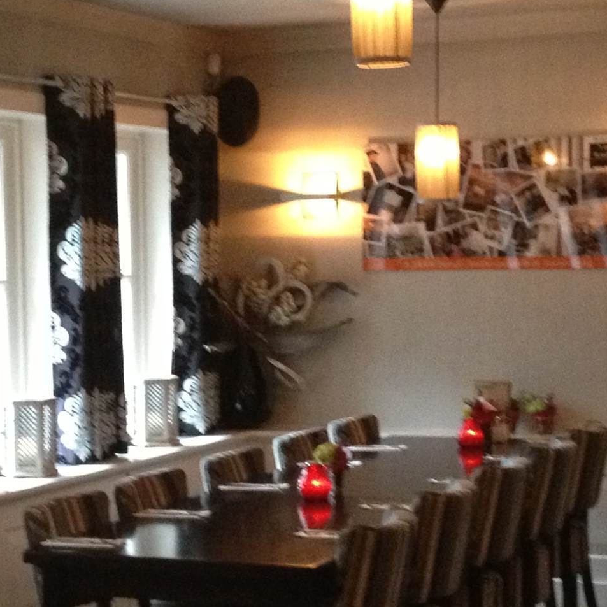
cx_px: 201
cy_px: 380
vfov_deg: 16.4
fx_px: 2103
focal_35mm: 106
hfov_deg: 16.4
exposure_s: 1/17
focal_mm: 4.28
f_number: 2.4
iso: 400
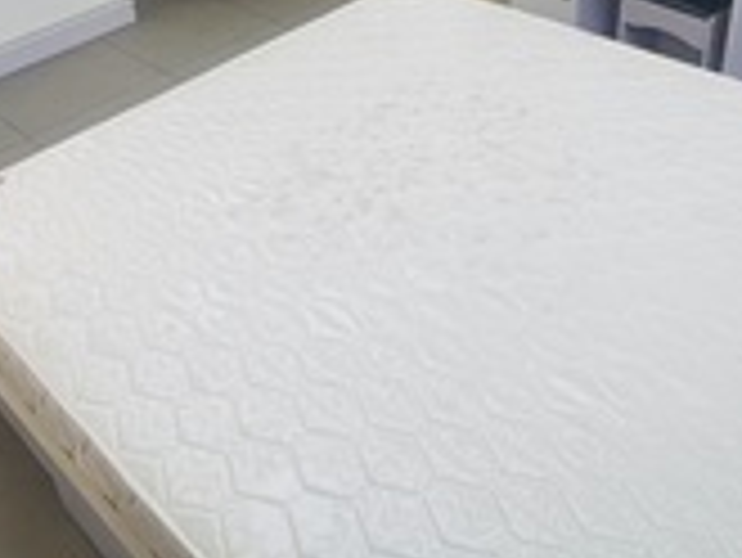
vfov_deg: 36.8
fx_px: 772
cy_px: 38
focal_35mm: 36
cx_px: 398
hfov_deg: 51.3
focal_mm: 1.57
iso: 200
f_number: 1.8
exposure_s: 1/100
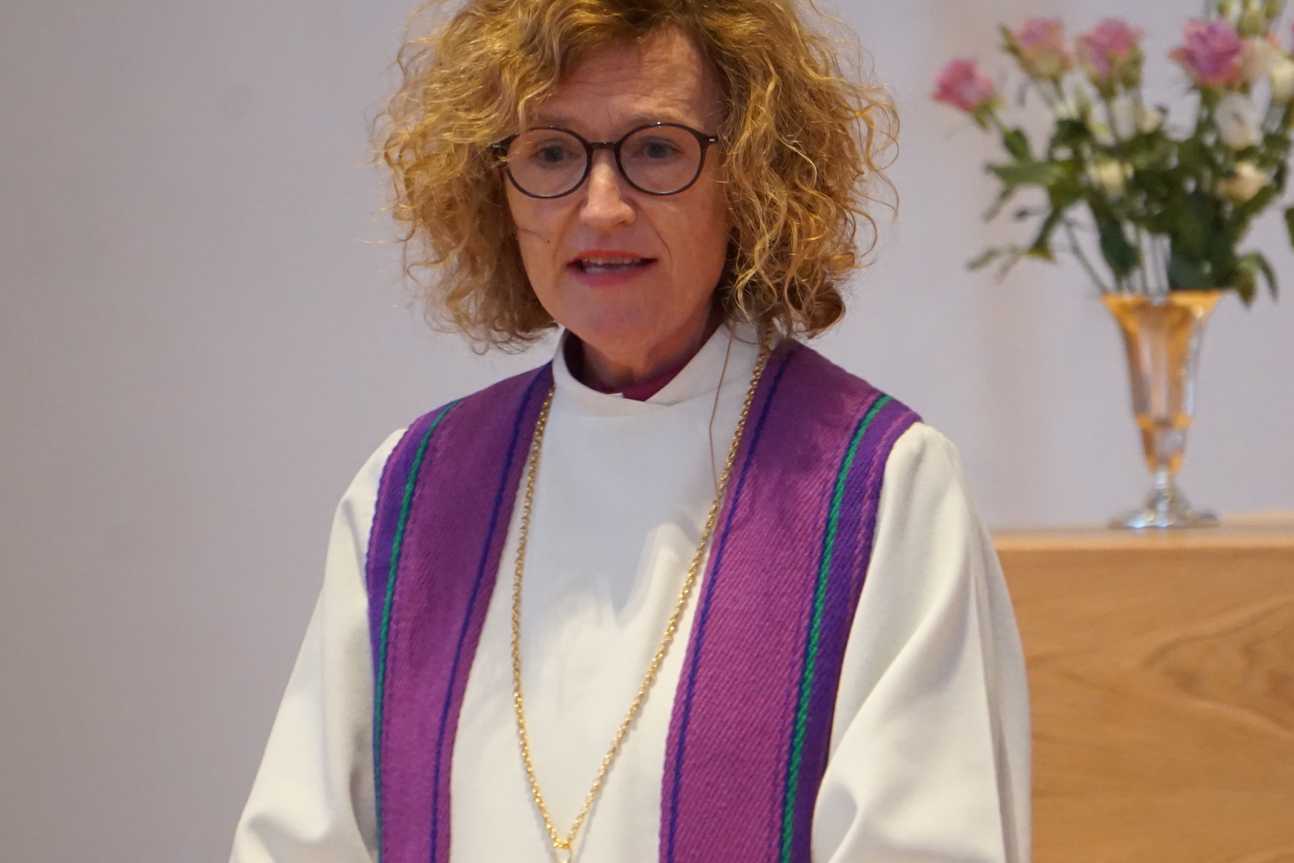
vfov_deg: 2.5
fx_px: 19552
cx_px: 635
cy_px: 469
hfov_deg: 3.8
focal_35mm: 544
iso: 3200
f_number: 6.3
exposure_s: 1/40
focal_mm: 210
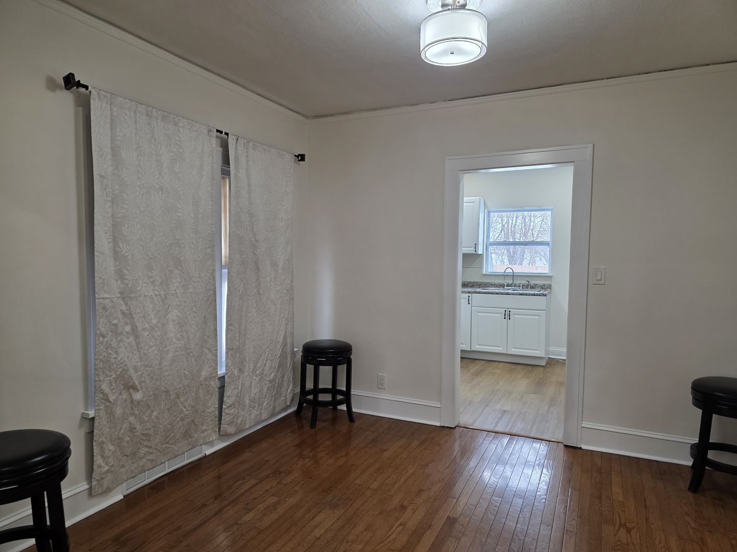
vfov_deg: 58.9
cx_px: 368
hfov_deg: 73.9
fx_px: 490
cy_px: 276
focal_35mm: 23
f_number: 1.7
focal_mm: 6.3
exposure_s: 1/120
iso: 125
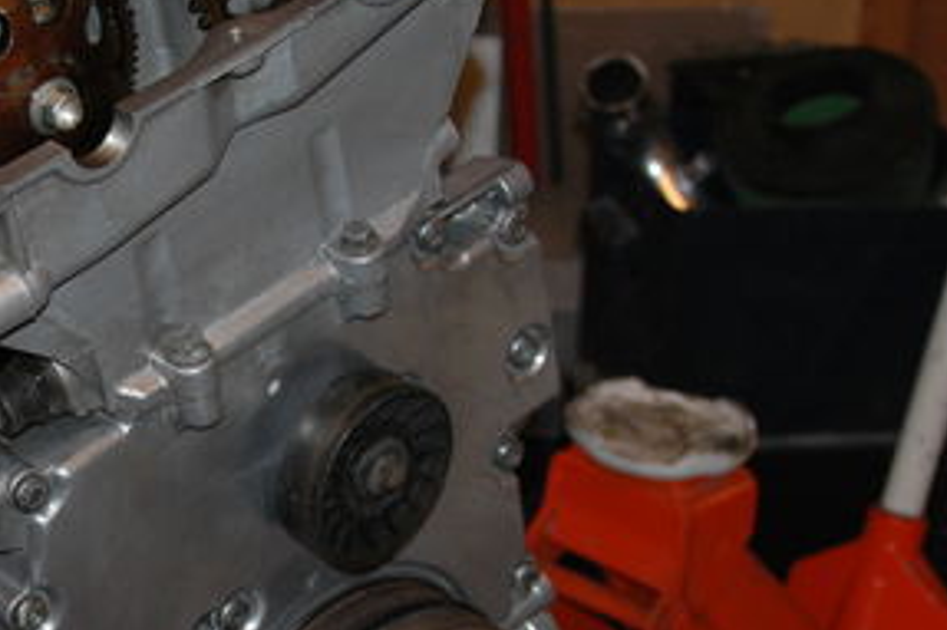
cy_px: 340
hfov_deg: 17.2
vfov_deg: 11.7
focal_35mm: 117
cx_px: 102
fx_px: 3079
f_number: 4
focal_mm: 35
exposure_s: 1/60
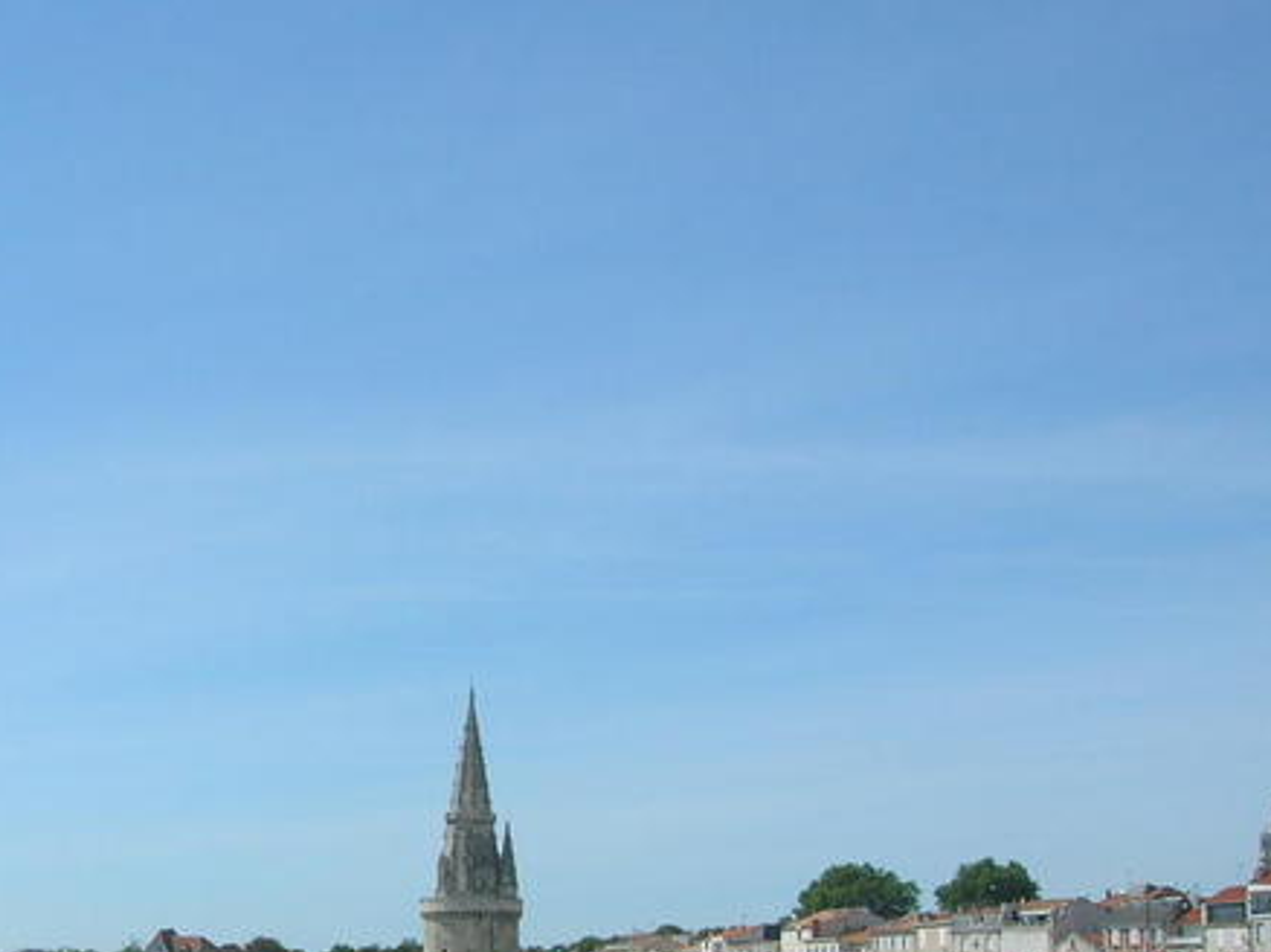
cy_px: 685
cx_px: 250
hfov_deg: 31.8
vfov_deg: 24.6
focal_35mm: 59
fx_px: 2165
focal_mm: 5.7
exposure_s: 1/542
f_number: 4.9
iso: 50
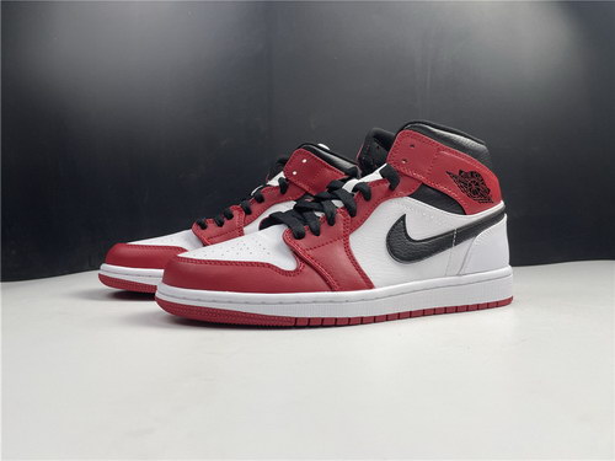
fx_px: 462
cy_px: 230
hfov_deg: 67.3
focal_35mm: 26
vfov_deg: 53.1
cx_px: 308
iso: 64
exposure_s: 1/121
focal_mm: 4.2
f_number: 1.6
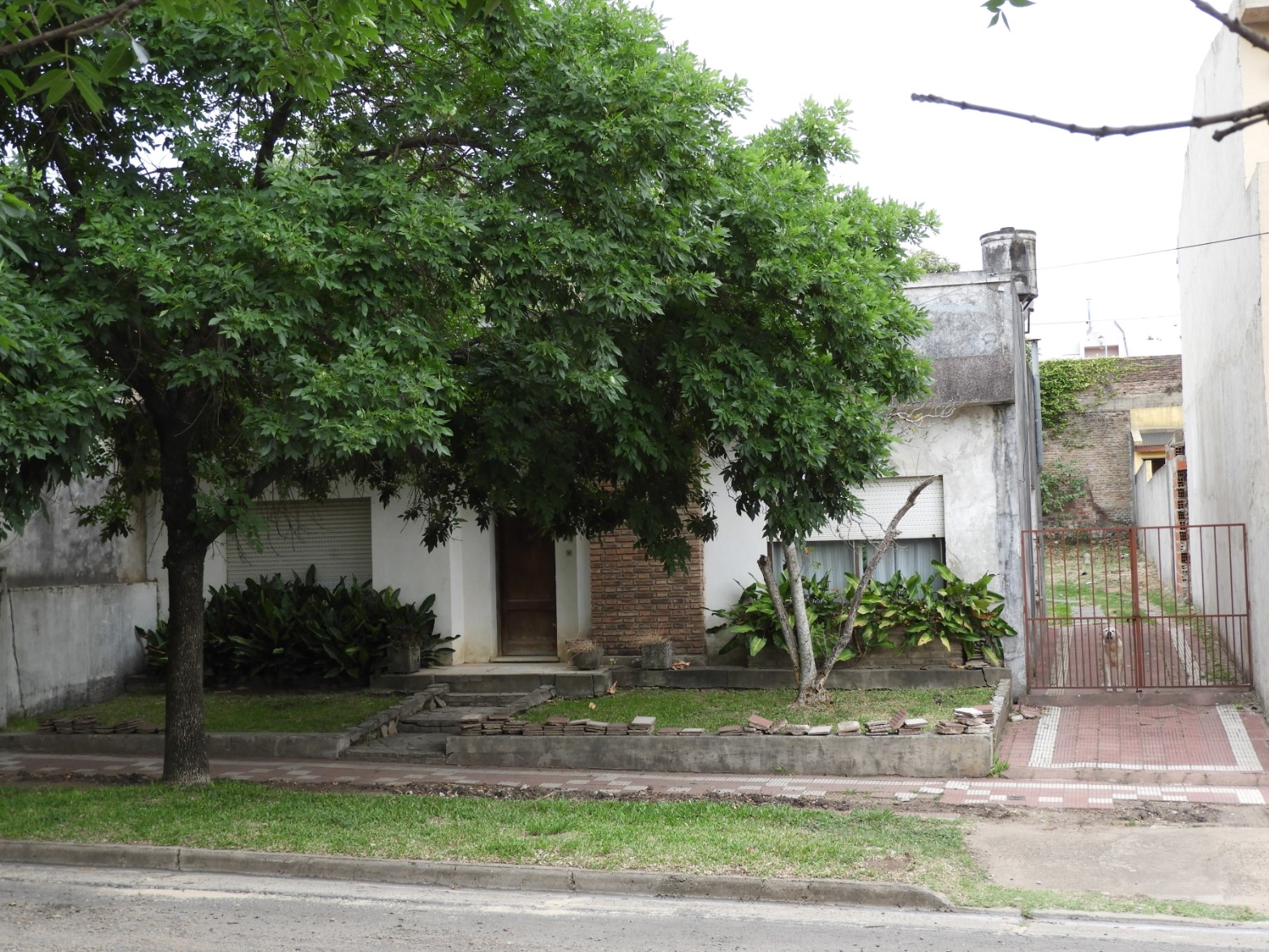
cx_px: 644
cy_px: 476
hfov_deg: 41.2
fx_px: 1686
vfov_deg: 31.5
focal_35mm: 46
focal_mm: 8.1
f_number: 4
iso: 100
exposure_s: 1/50
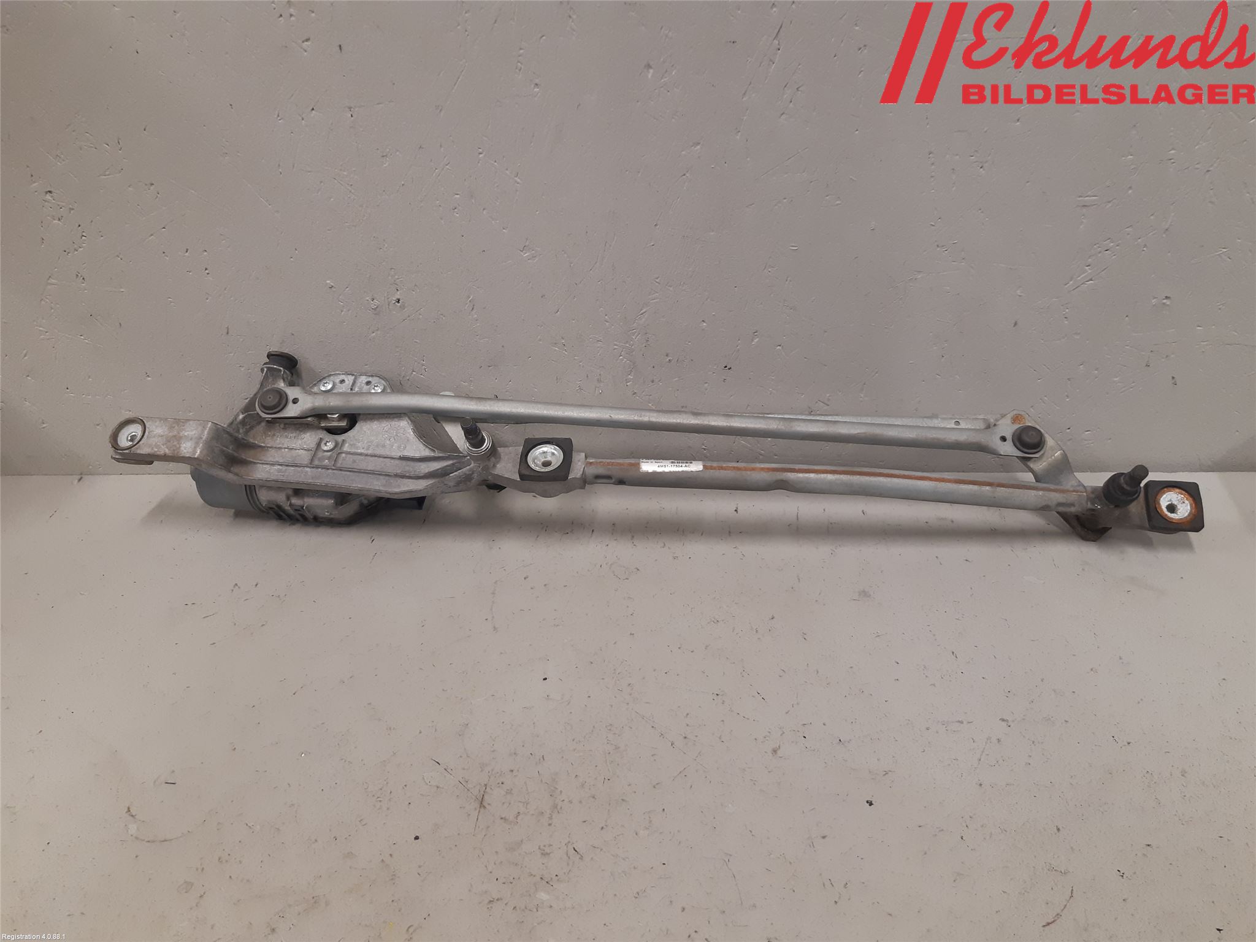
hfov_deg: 67.3
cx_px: 628
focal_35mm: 26
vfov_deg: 53.1
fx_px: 943
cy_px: 471
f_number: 1.7
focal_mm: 3.93
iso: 125
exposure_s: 1/50
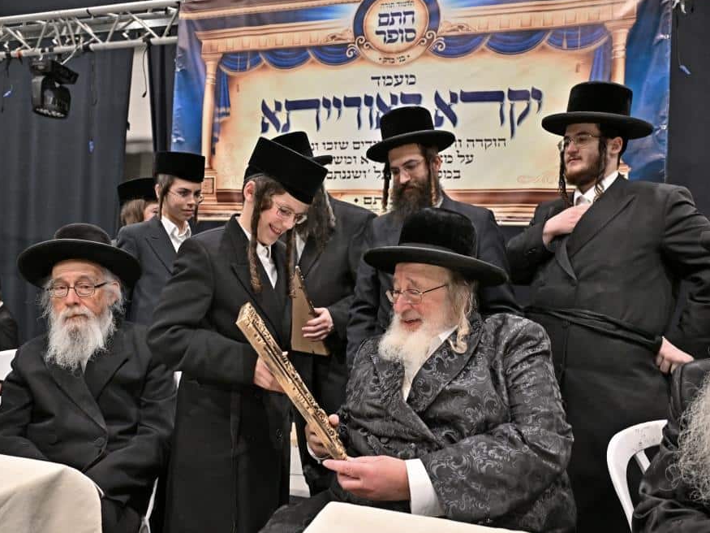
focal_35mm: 27
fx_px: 554
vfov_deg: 51.3
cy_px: 271
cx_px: 334
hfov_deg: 65.3
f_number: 4
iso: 800
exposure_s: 1/160
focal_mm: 24
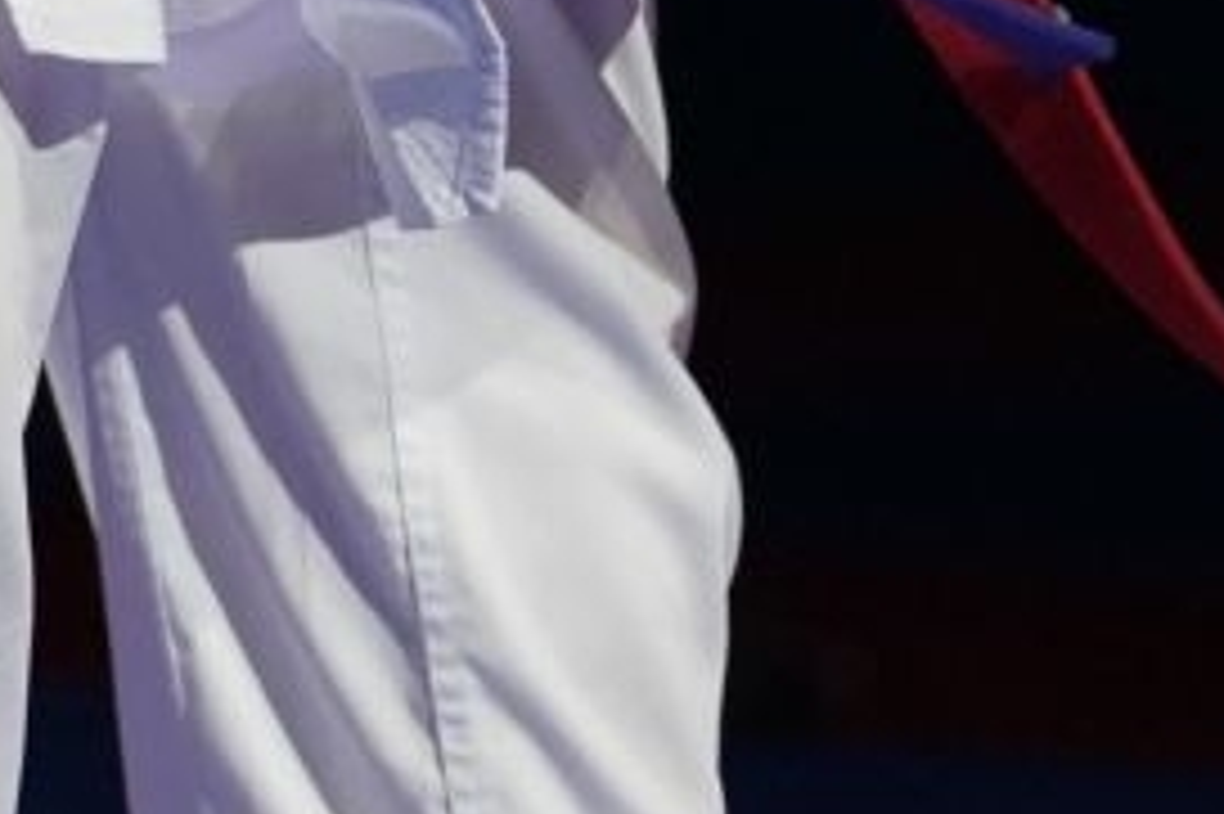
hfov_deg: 2.5
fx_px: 28100
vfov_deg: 1.7
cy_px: -1043
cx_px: -1156
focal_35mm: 827
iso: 2000
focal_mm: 125
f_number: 2.8
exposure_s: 1/1000
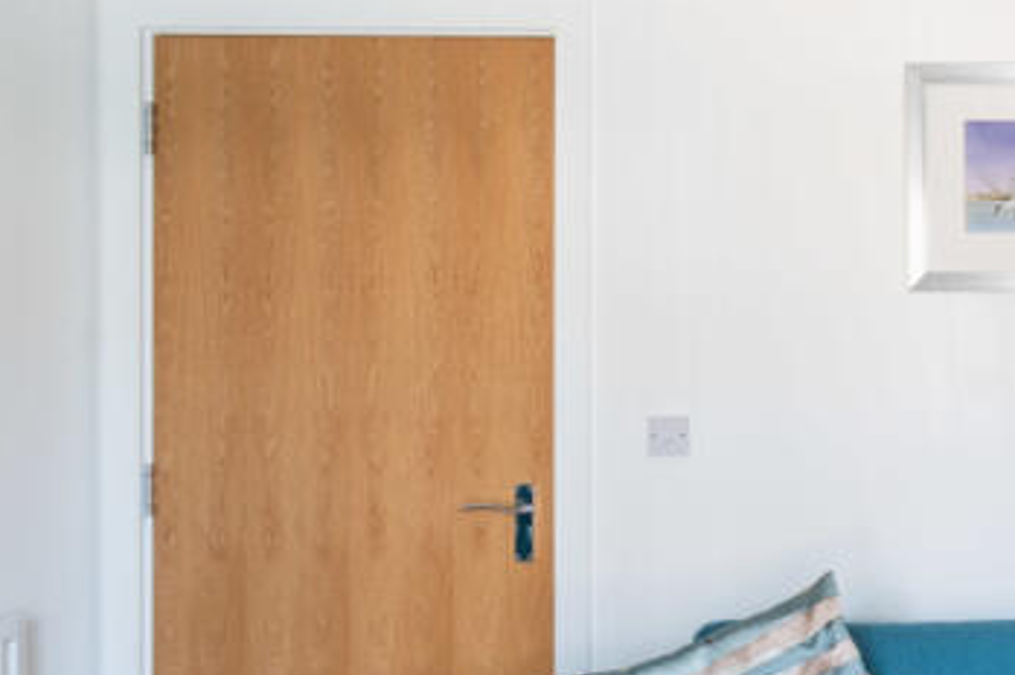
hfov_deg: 31.5
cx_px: 1341
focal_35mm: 47
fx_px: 1324
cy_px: 448
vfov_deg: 28.4
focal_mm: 16
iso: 100
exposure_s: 1/15
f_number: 8
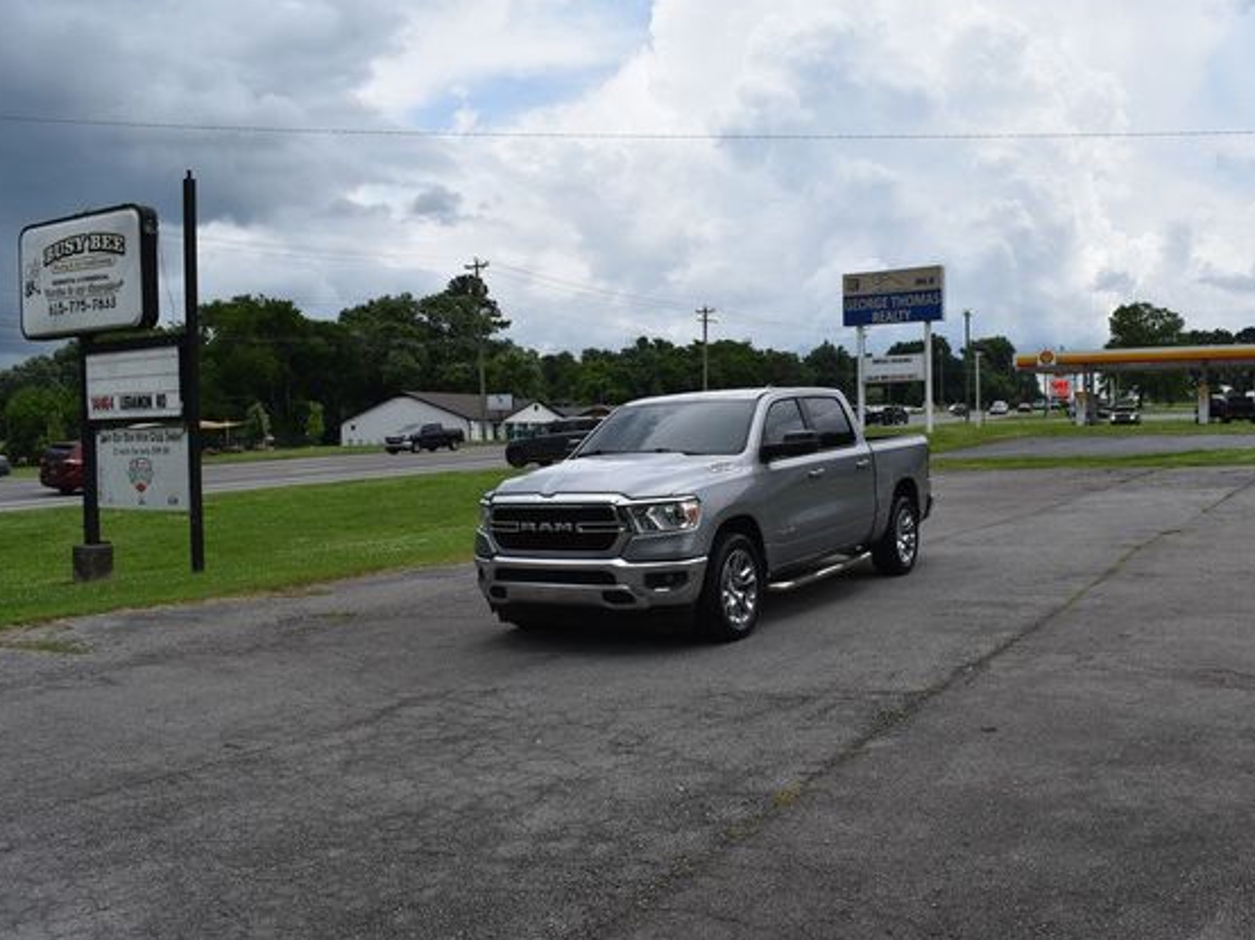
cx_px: 655
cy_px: 465
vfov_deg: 46.8
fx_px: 1087
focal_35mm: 30
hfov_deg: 60.0
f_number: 9
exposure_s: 1/320
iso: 100
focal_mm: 18
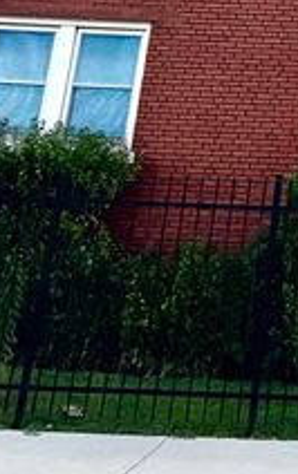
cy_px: -155
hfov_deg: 14.7
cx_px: 506
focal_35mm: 80
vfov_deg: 22.8
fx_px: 1037
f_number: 1.78
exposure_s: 1/7937
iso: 80
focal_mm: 6.76
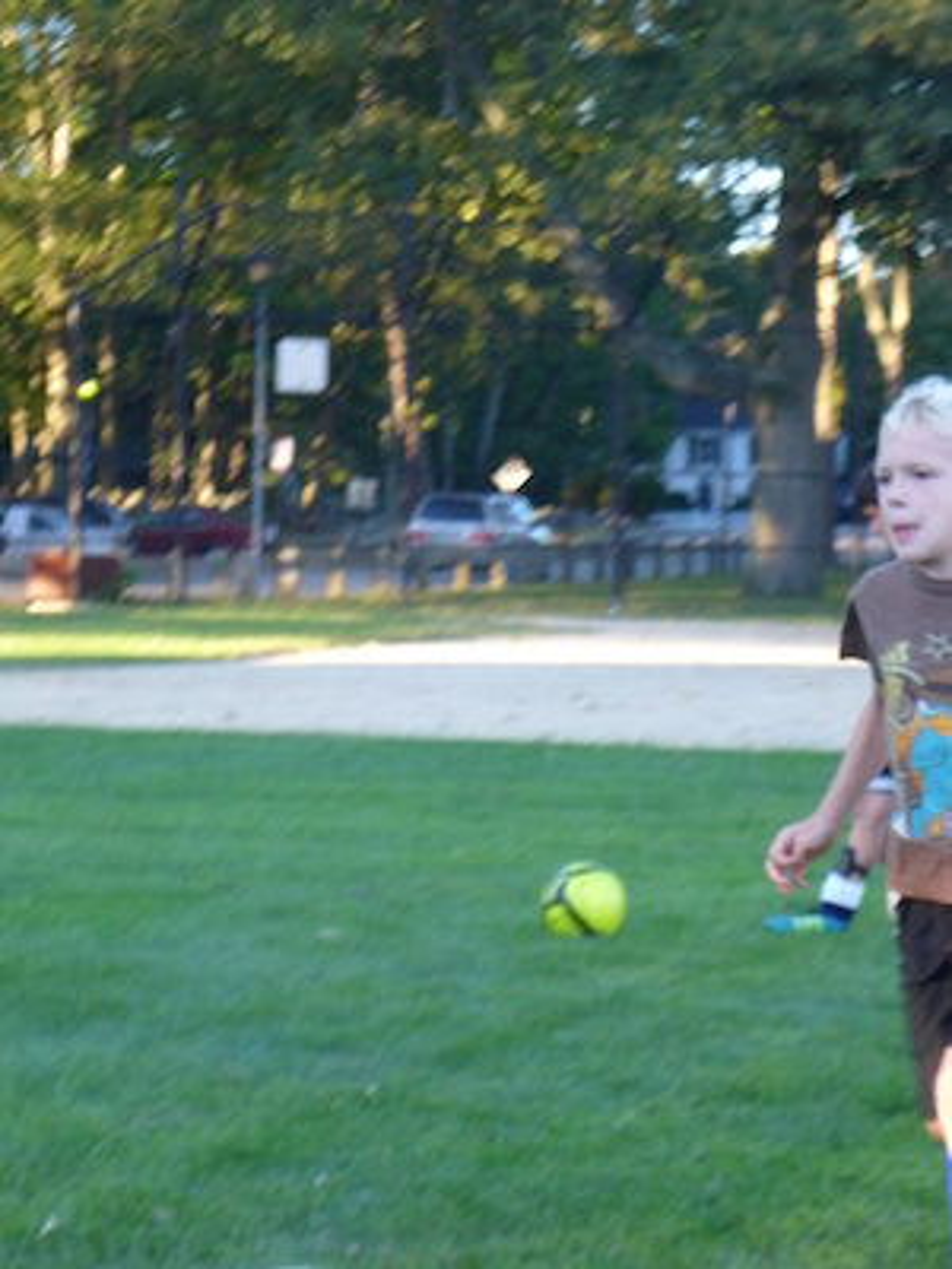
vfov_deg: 15.4
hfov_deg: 11.6
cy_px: 634
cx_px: 476
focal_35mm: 128
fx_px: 4694
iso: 400
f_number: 5.9
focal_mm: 22.8
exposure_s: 1/60
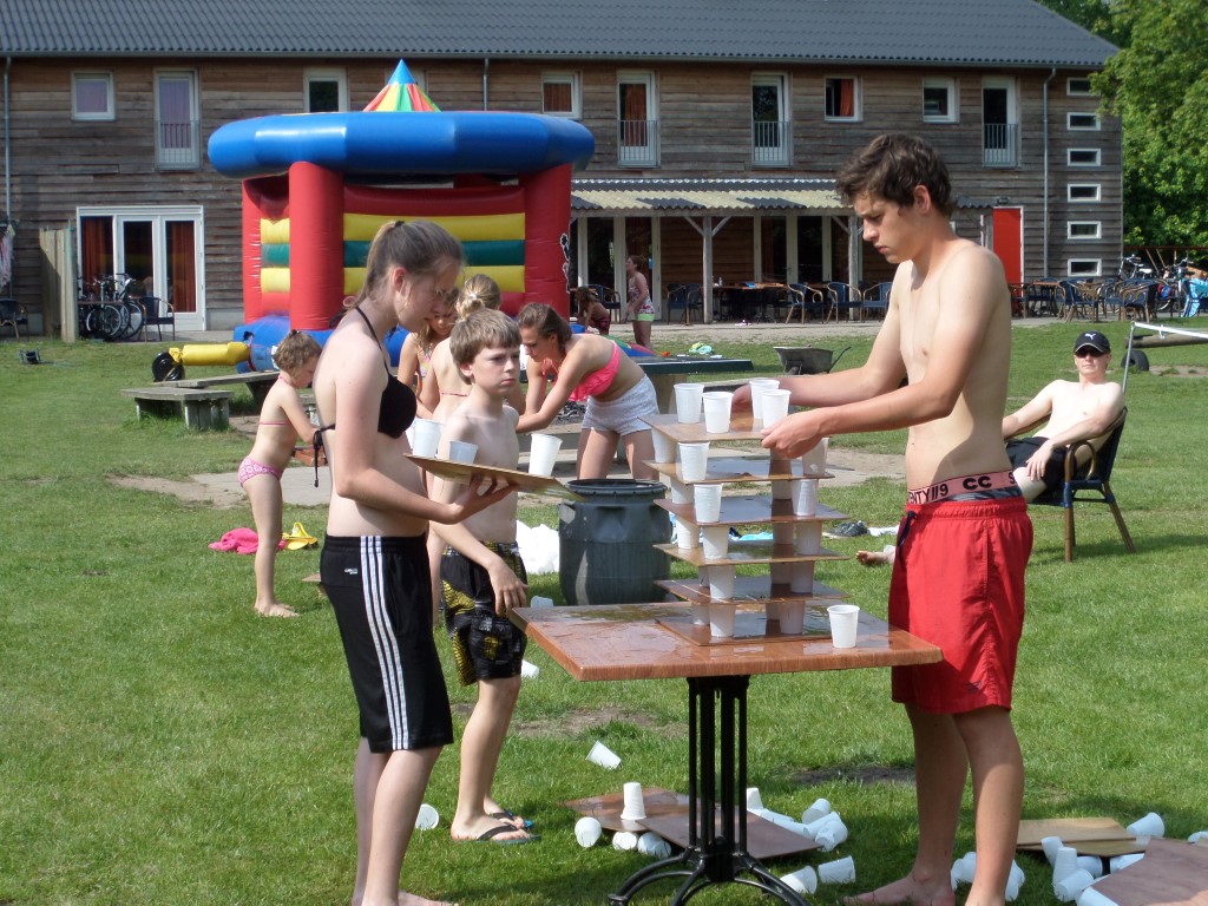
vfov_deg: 20.2
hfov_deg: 26.7
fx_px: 2547
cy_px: 453
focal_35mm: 73
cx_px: 604
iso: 80
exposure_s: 1/500
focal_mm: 11.9
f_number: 4.2
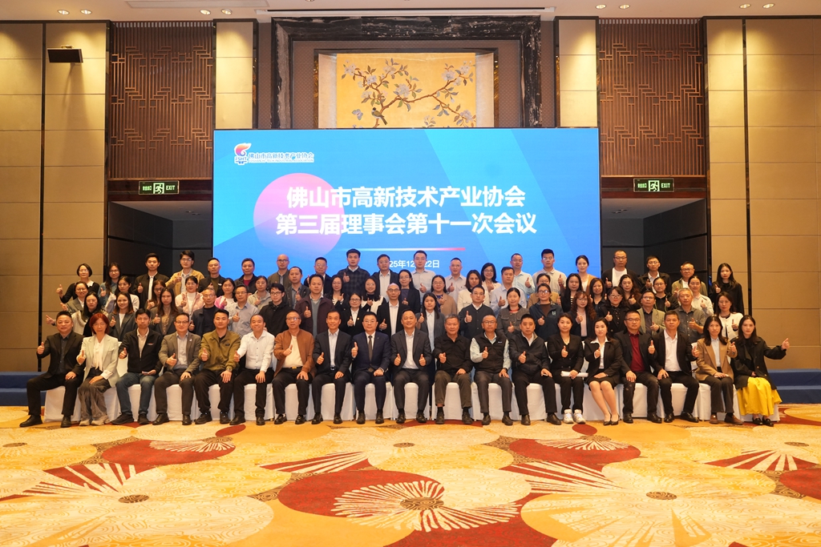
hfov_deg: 61.9
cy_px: 274
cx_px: 410
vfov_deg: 43.6
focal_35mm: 30
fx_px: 684
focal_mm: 30
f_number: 4.5
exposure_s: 1/125
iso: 3200
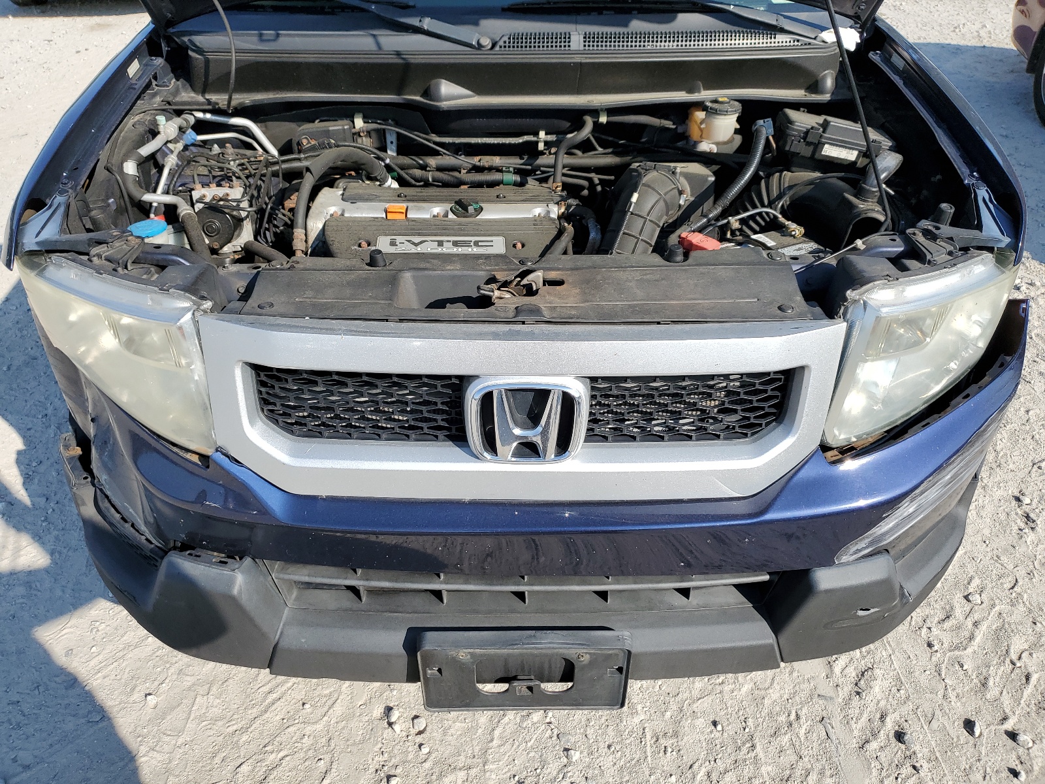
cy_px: 392
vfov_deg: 53.1
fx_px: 785
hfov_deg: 67.3
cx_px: 522
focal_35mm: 26
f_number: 1.5
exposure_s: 1/2500
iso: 50
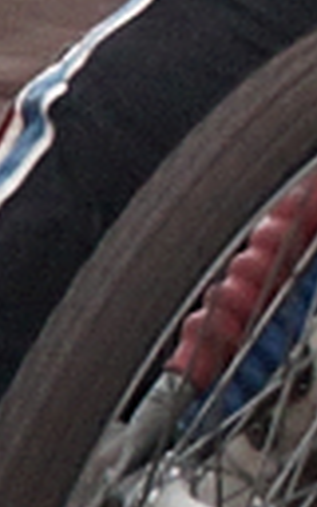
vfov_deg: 0.4
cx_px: 618
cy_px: -40
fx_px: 78942
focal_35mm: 5711
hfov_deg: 0.2
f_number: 5.6
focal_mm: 400
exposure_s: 1/800
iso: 640
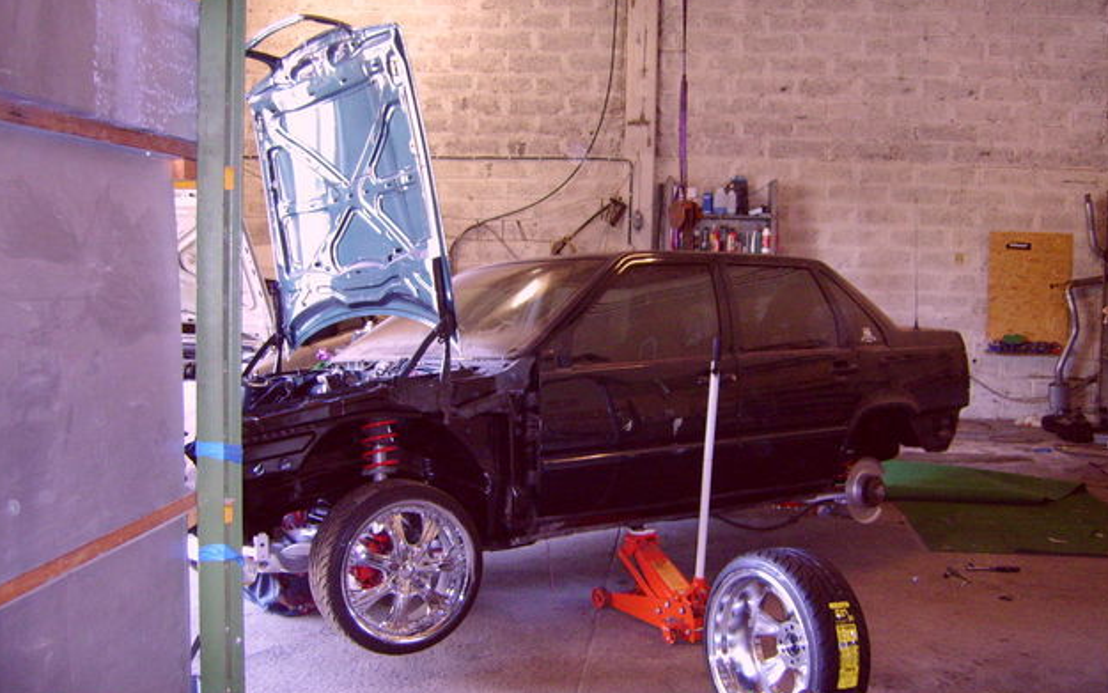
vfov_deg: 33.6
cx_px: 550
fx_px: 1148
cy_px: 346
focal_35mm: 38
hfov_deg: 51.5
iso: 282
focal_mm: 5.95
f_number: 2.8
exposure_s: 1/30
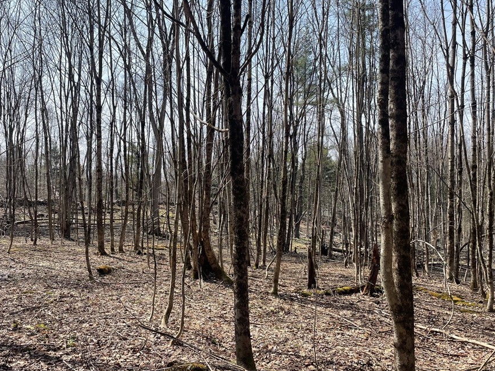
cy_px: 184
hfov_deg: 58.3
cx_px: 237
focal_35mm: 31
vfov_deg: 45.4
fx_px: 443
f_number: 1.6
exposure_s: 1/2257
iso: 32
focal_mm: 4.2
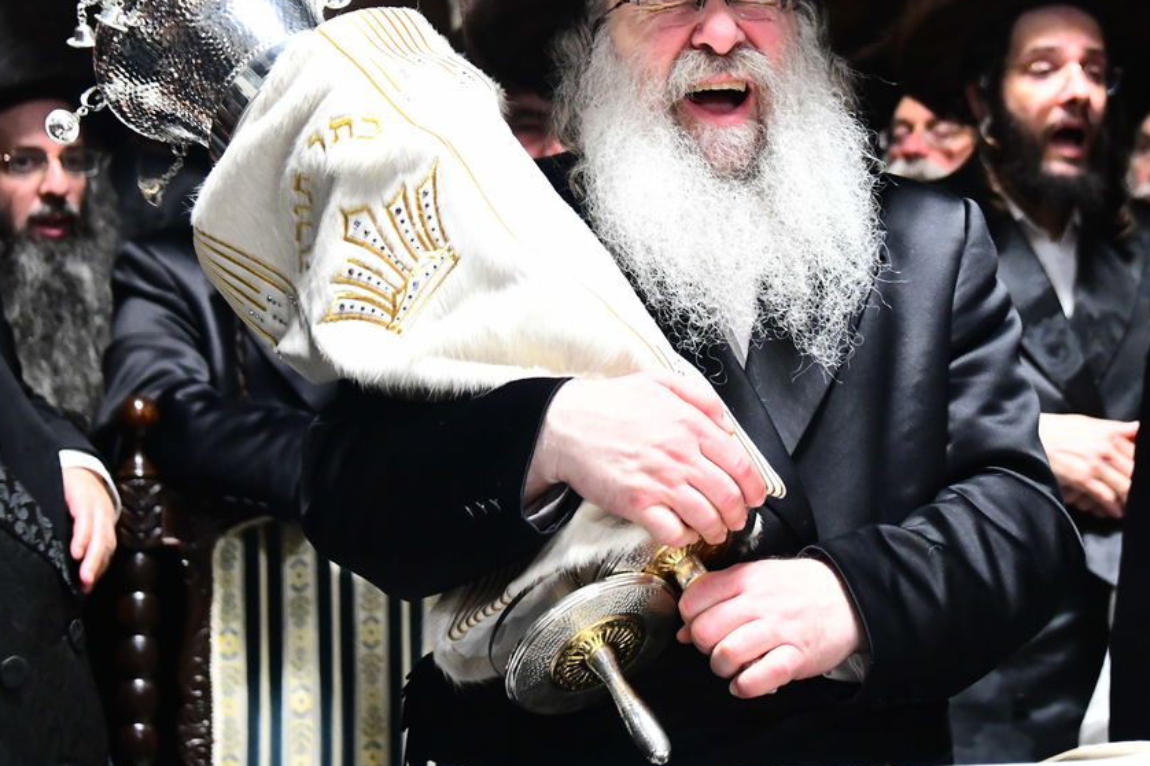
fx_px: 4534
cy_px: 171
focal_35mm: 142
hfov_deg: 14.4
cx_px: 711
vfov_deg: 9.6
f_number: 5
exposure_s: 1/125
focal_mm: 85
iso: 5000
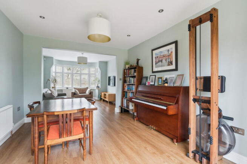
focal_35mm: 16
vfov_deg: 73.8
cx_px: 124
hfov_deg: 96.7
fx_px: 110
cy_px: 82
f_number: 11
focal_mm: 16
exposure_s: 1/6
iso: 640
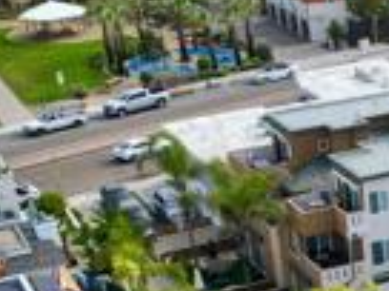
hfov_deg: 15.6
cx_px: 632
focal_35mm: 113
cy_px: 237
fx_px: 1270
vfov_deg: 13.0
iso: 100
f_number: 1.7
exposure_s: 1/2000
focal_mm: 6.72
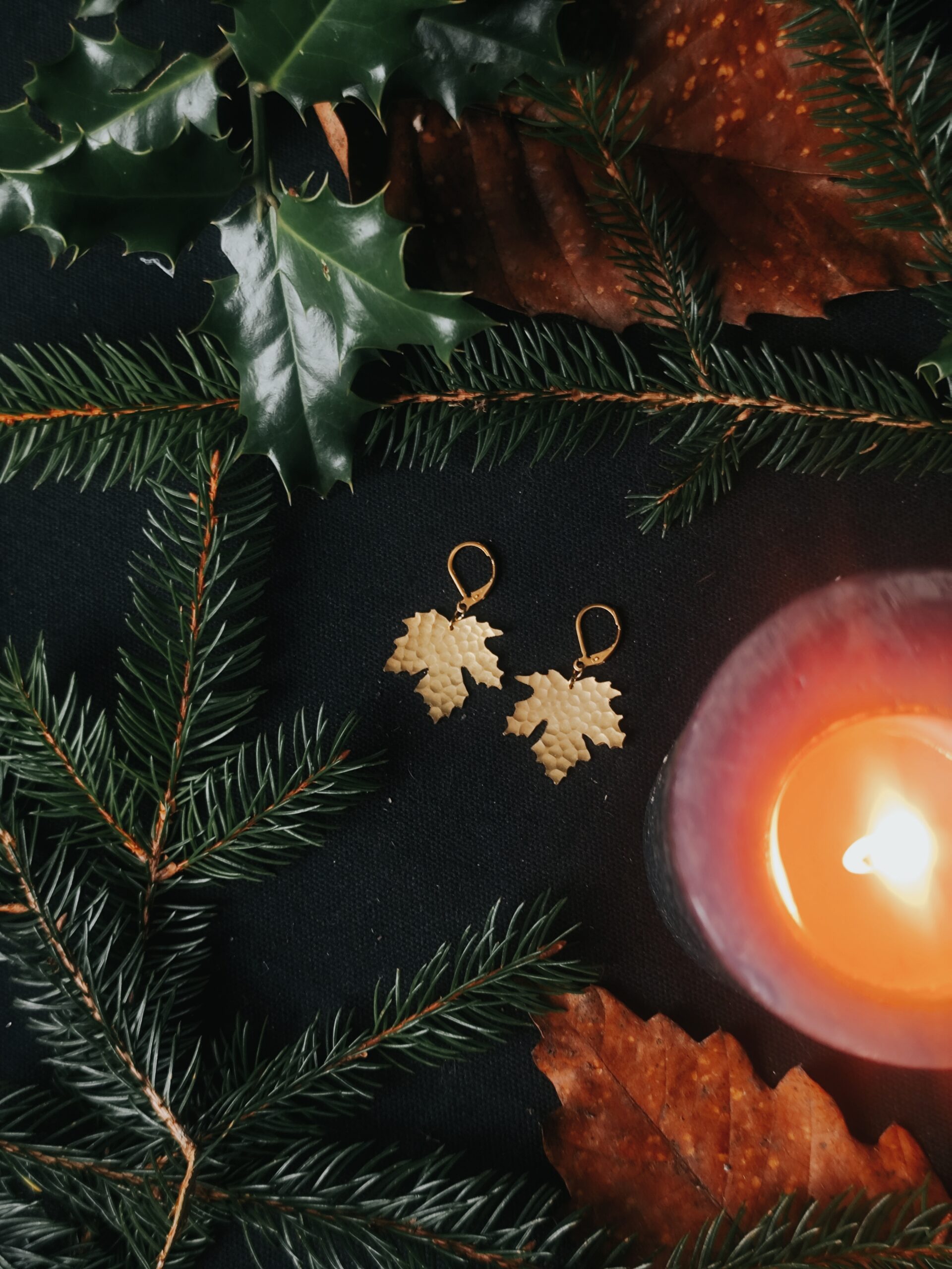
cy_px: 634
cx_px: 476
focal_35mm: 46
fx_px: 1687
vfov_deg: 41.2
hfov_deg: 31.5
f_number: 1.65
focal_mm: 6.19
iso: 100
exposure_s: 1/25
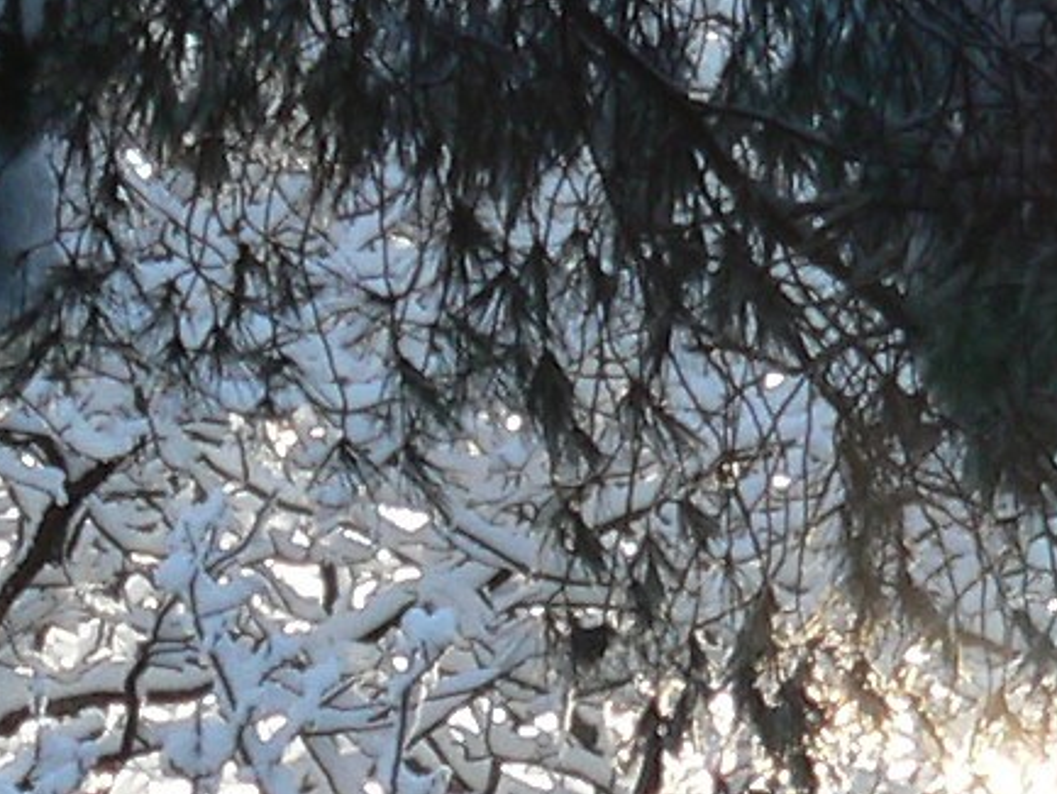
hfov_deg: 2.6
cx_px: 103
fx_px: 22999
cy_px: 1918
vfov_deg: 2.0
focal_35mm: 753
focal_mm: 22.7
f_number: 4
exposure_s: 1/320
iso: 80
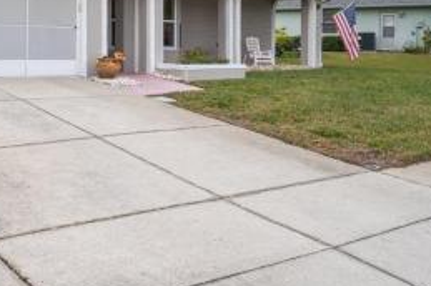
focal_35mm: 47
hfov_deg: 40.2
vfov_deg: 27.9
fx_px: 562
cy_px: 52
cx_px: 85
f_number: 8
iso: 320
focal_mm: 27
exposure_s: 1/15
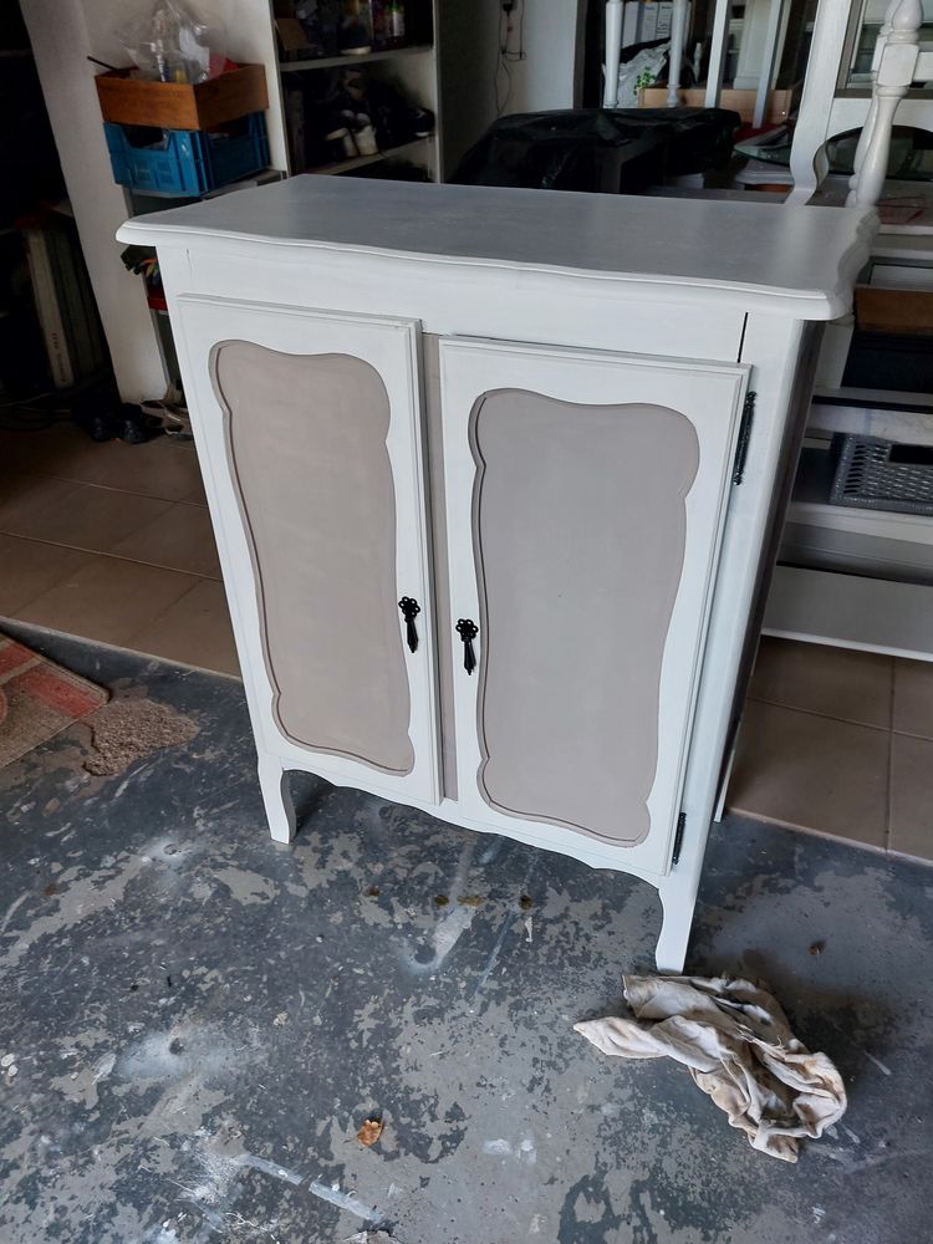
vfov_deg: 69.4
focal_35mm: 25
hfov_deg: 54.9
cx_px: 466
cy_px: 622
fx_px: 898
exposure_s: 1/60
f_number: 1.8
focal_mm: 5.23
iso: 80
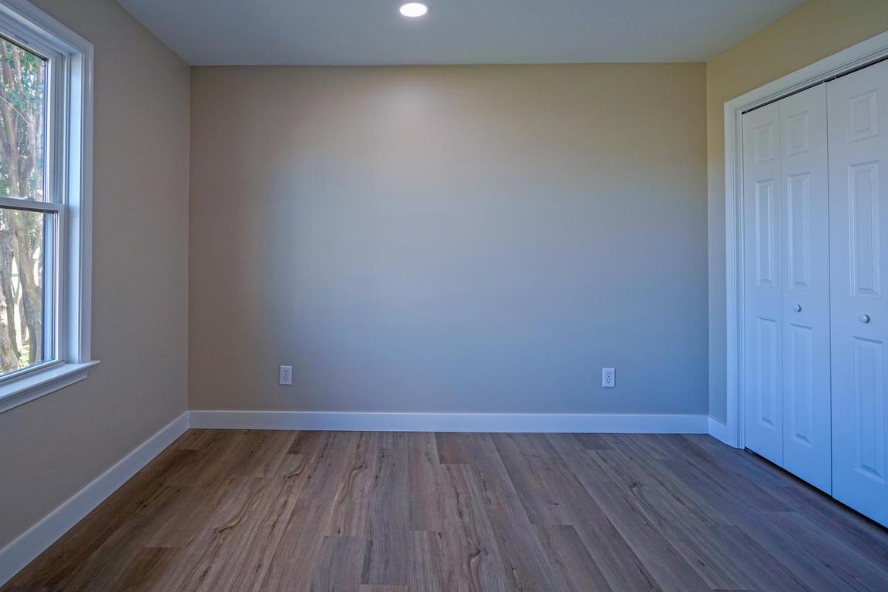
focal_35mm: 20
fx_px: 493
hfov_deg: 83.6
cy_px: 241
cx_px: 388
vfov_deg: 61.5
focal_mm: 16
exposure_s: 1/160
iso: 640
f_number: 4
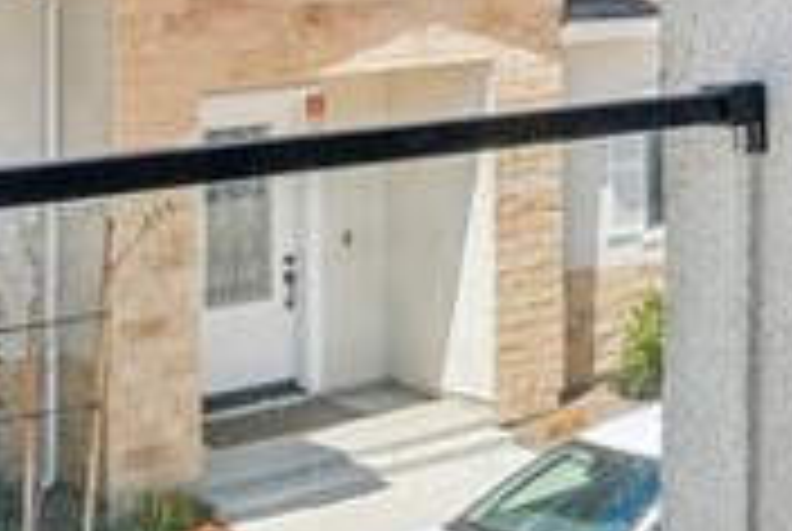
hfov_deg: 16.6
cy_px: -142
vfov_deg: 14.2
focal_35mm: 93
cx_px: 1580
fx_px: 2049
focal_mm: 10.5
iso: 160
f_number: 8
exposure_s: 1/280
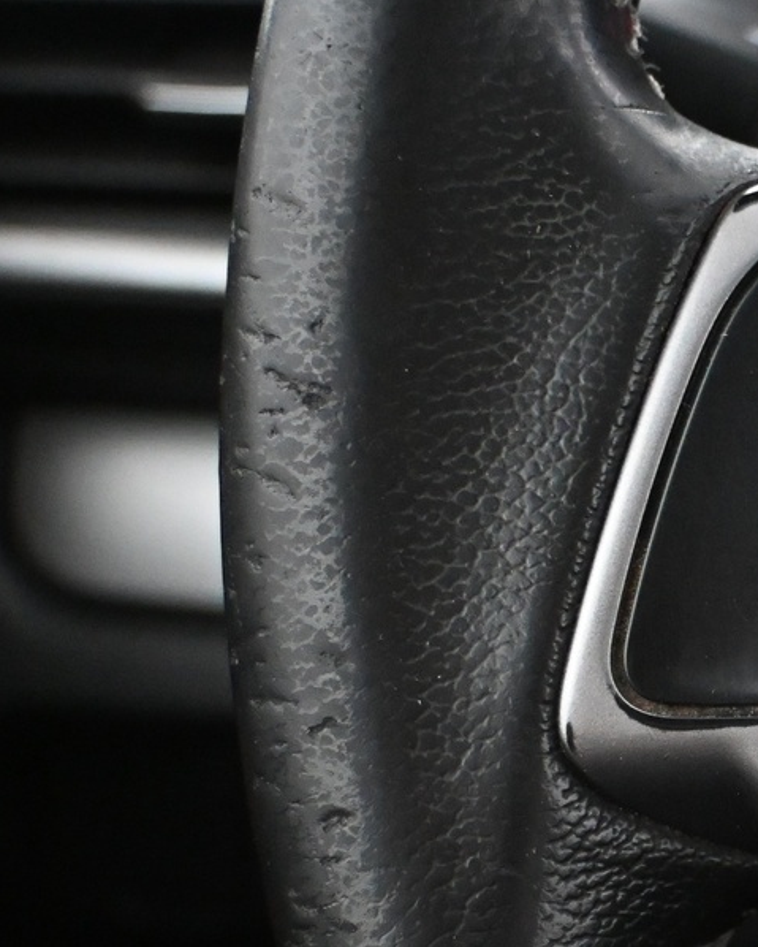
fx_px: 2670
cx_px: 1152
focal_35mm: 95
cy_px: 792
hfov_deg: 14.9
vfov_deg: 19.8
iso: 5600
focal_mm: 25
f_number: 4.2
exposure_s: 1/40
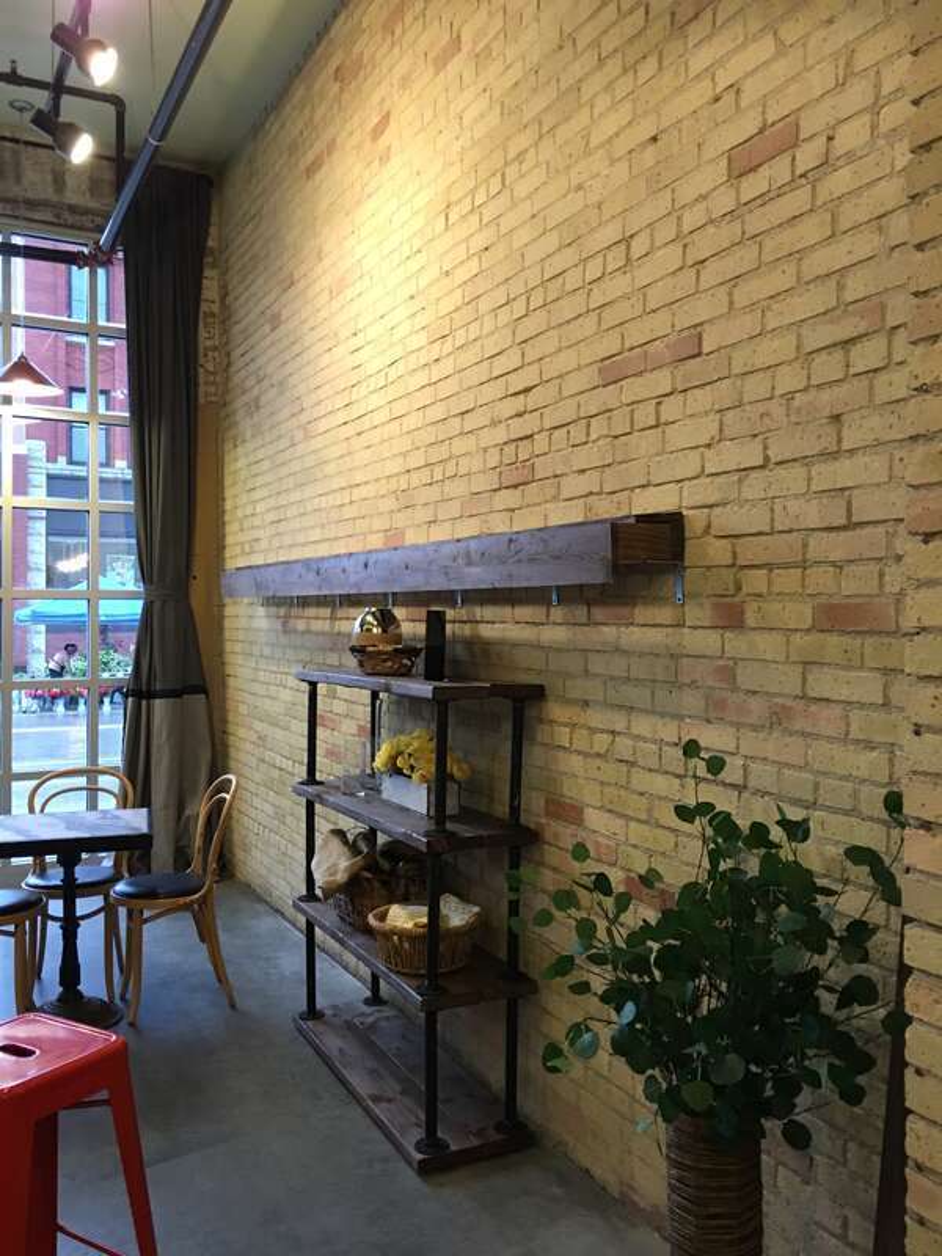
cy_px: 628
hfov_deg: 48.2
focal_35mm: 29
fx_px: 1052
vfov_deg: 61.7
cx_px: 471
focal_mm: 4.15
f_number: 2.2
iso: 100
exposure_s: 1/15
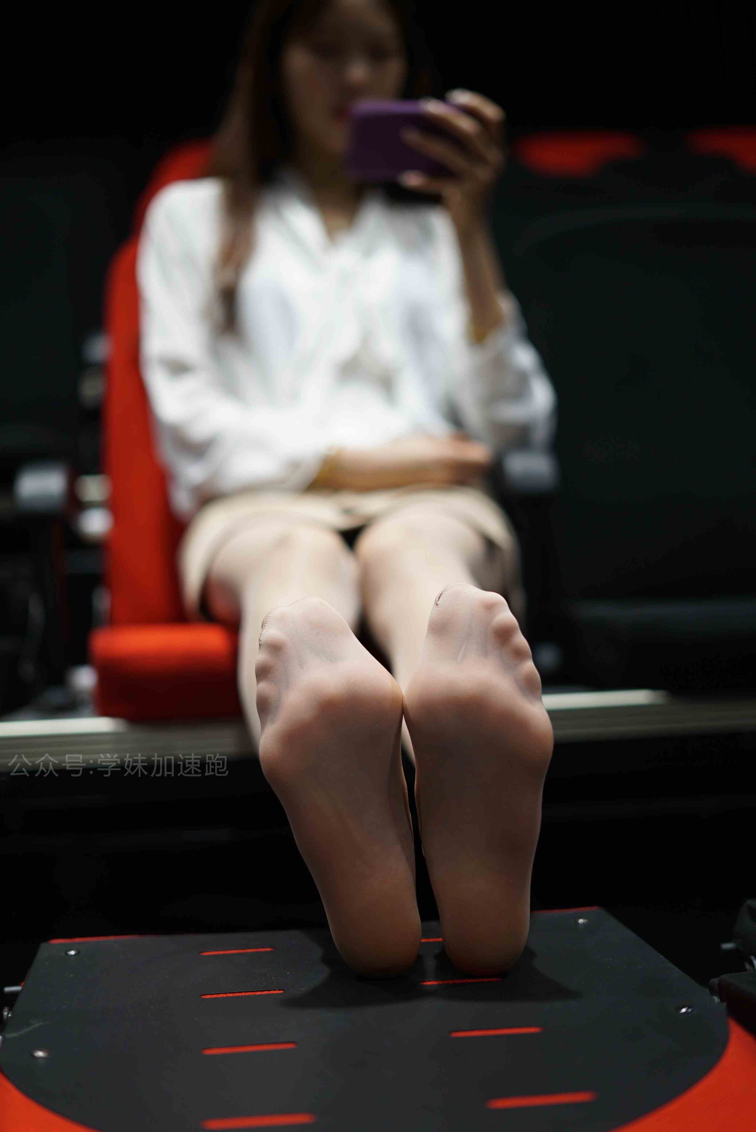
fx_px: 1573
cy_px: 566
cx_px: 378
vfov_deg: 39.6
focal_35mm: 50
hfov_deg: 27.0
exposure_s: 1/60
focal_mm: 50
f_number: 1.8
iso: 200
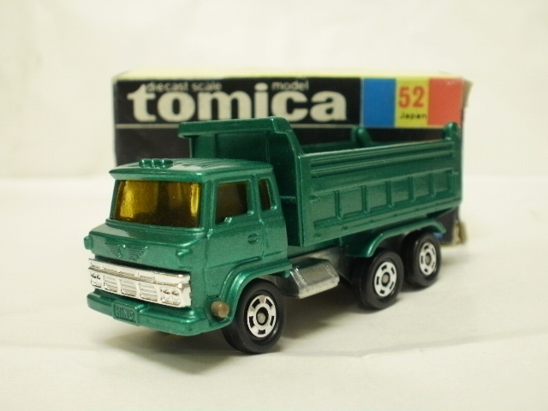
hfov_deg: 42.9
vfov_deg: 32.9
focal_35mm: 44
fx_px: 697
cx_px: 274
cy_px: 206
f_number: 4
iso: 125
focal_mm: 7.7
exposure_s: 1/6
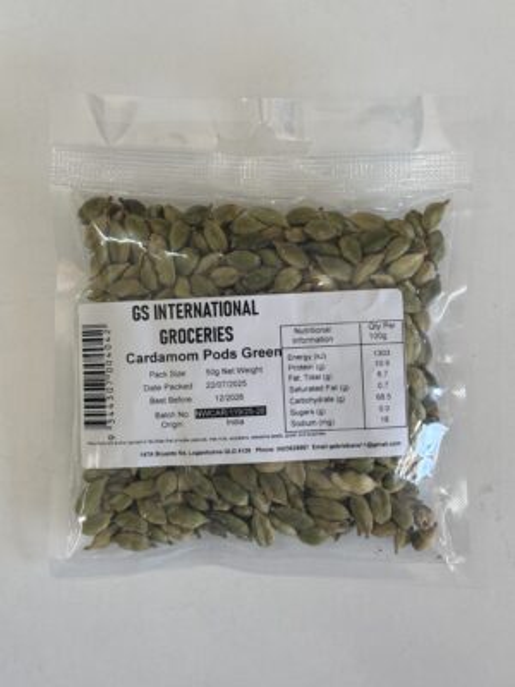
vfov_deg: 36.8
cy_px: 344
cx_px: 258
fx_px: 1032
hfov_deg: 28.0
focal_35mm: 52
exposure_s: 1/50
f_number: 1.6
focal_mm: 5.96
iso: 32
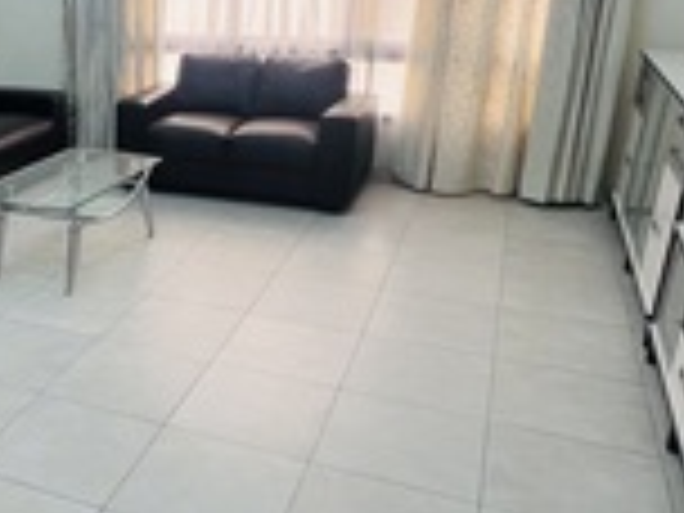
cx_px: 65
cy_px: 245
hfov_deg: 43.6
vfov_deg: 36.8
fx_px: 771
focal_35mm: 39
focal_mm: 1.57
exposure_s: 1/100
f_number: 1.8
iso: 250
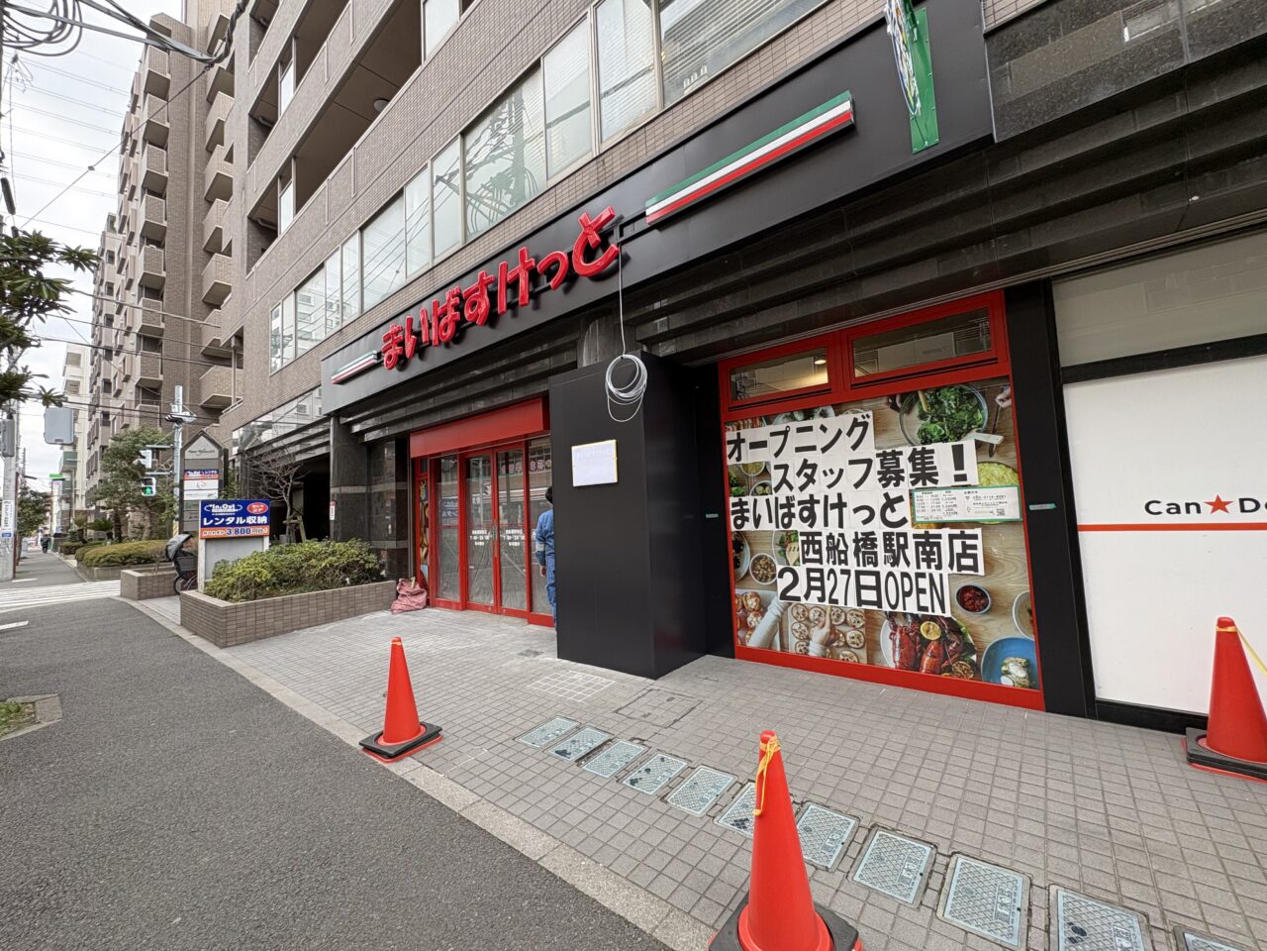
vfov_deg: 85.7
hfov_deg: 102.1
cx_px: 634
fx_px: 512
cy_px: 476
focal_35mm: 14
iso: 50
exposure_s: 1/99
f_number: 2.2
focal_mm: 2.22
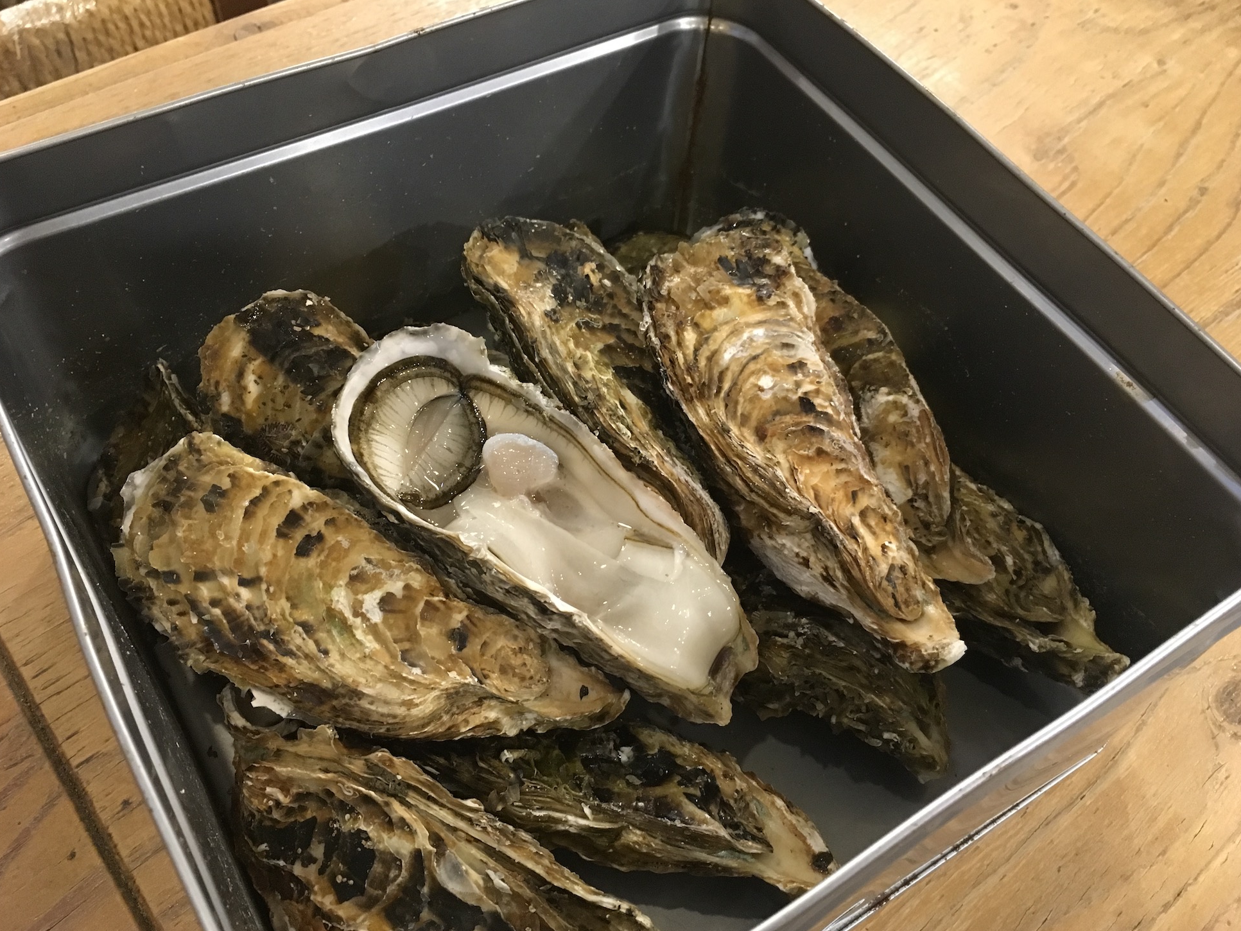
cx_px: 623
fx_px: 1076
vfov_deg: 46.8
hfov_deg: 60.0
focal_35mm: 30
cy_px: 474
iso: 200
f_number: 2.2
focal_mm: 4.15
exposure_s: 1/15
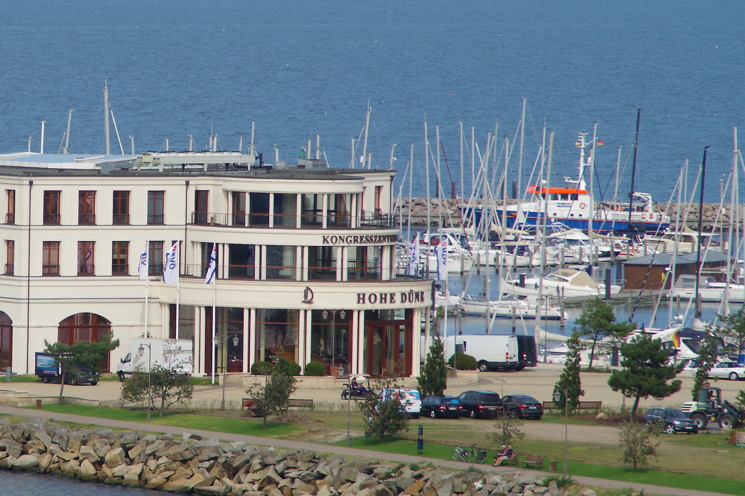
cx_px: 102
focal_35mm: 364
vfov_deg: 3.8
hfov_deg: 5.7
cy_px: 170
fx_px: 7532
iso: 200
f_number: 11
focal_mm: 135
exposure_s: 1/250
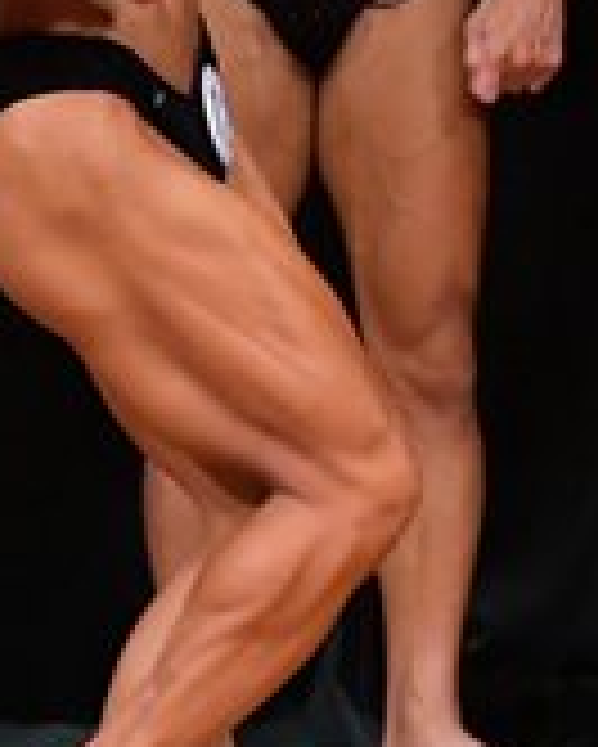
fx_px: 26103
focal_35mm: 1181
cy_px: 130
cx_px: 187
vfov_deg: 1.6
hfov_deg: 1.3
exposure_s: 1/400
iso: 5000
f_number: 5.6
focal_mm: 180
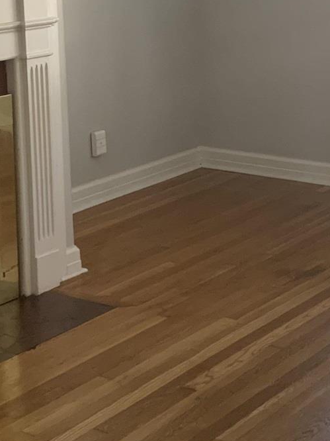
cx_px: 188
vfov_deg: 21.7
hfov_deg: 16.4
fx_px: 1145
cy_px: 142
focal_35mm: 90
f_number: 1.8
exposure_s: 1/60
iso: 320
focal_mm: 4.25
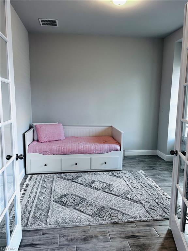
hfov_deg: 53.1
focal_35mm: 26
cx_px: 94
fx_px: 188
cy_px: 126
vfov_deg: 67.3
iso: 125
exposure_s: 1/120
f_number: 1.5
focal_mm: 5.7
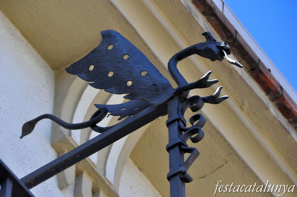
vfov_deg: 4.6
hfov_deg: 6.9
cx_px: 148
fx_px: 2472
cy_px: 98
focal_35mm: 300
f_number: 9
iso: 2000
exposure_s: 1/1250
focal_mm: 200
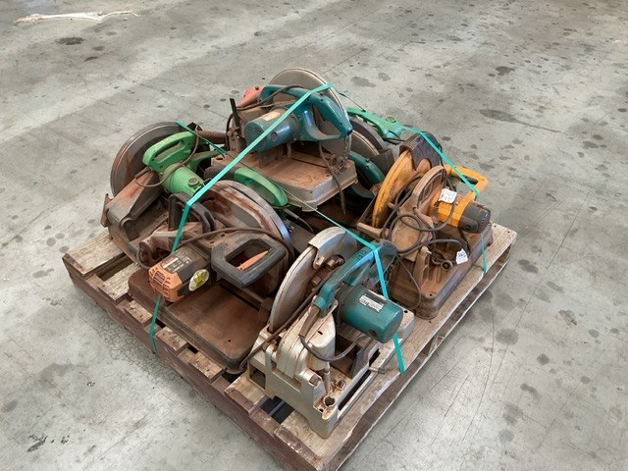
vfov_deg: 48.2
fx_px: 526
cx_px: 314
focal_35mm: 29
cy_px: 236
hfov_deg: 61.7
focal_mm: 3
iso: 64
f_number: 1.8
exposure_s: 1/60
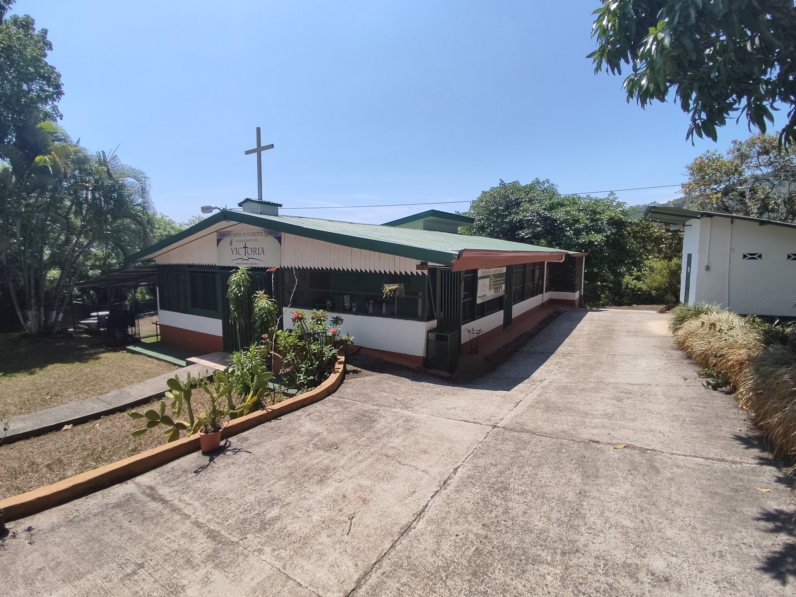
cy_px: 298
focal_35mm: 15
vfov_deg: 81.7
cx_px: 398
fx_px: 345
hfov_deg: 98.2
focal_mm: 1.6
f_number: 2.2
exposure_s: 1/1201
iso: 51
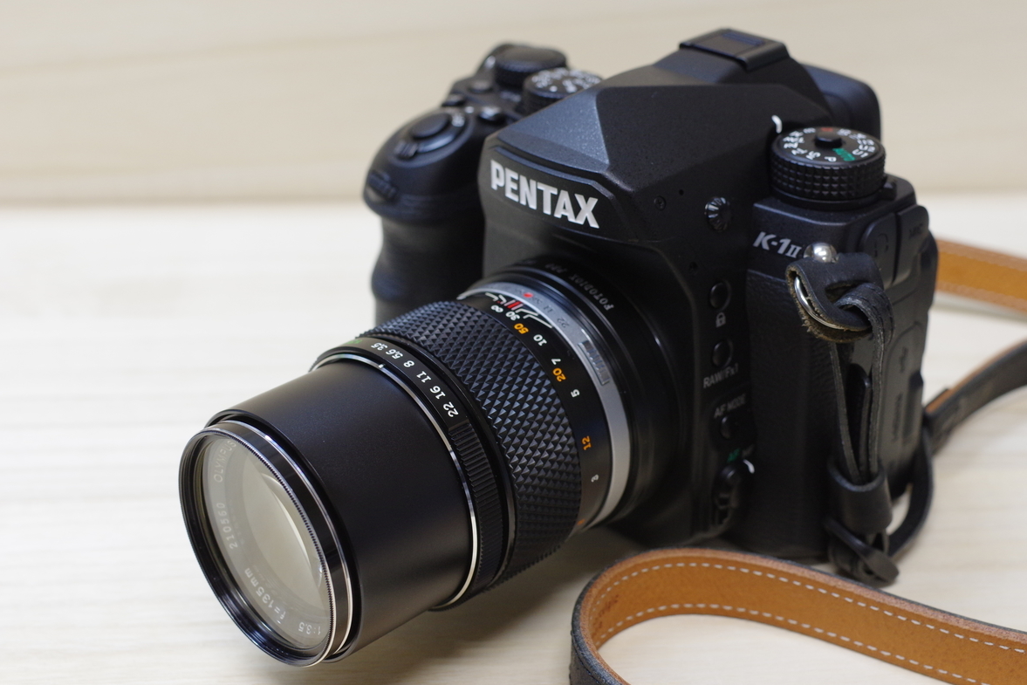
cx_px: 519
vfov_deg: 25.5
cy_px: 343
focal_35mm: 53
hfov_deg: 37.5
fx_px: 1512
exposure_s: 1/25
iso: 800
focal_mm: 35
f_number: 6.3
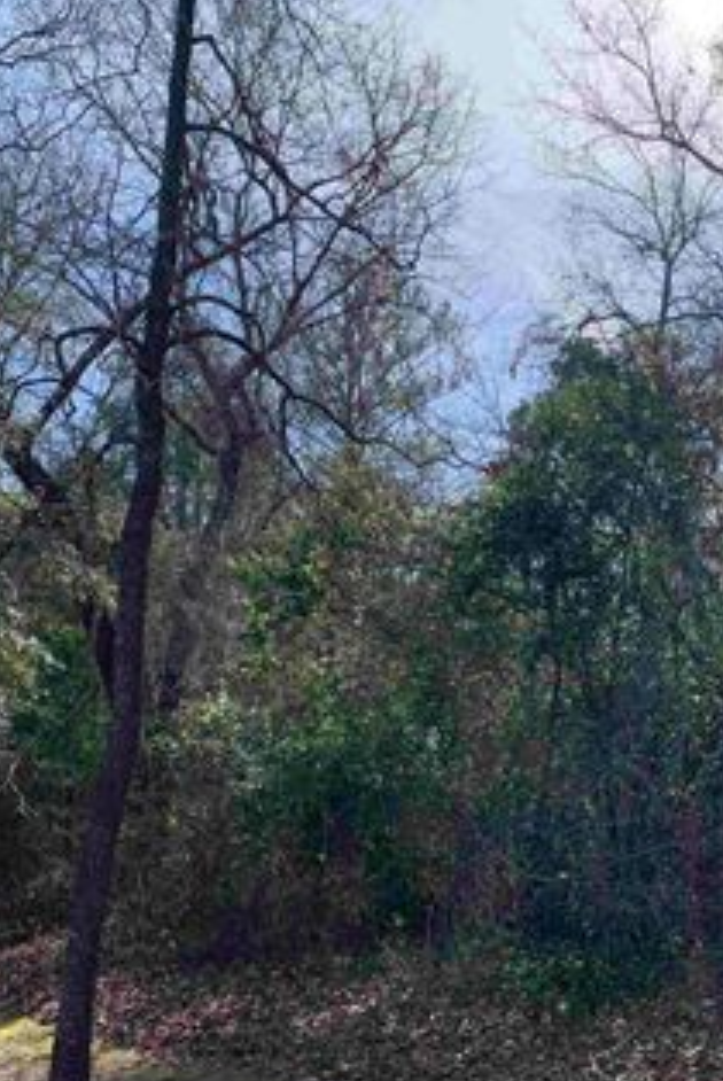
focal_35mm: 43
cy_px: 559
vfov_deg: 45.4
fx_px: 1292
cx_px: 599
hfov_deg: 30.3
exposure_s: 1/1610
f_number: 1.8
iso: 25
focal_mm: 4.25
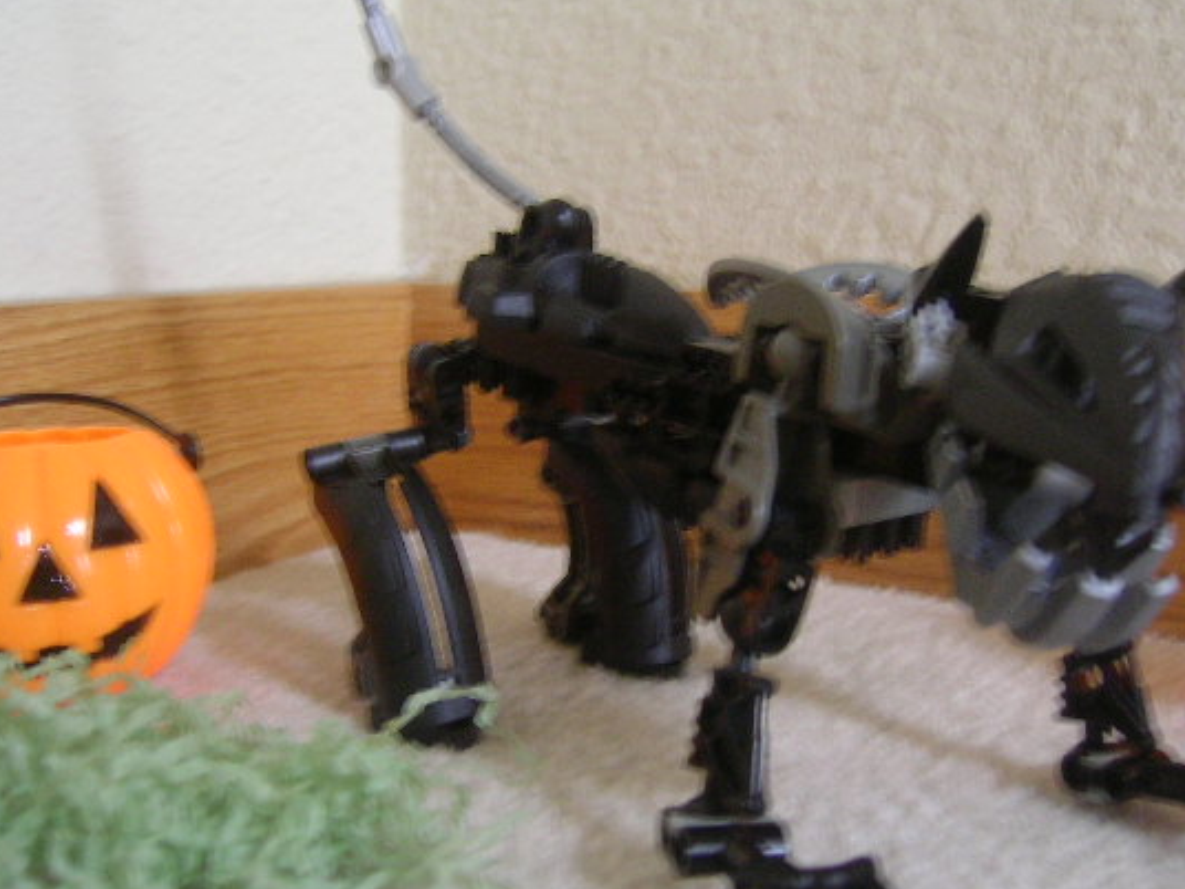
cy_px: 433
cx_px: 657
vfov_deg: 33.6
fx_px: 1472
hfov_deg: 43.8
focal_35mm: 43
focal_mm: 5.6
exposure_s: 1/8.2
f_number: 2.8
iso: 100
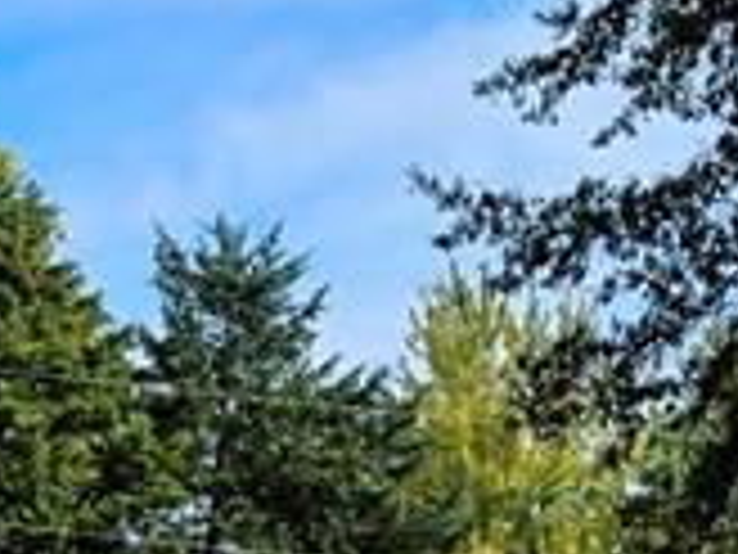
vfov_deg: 10.0
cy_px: 847
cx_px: 0
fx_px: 3070
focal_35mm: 144
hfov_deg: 13.5
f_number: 1.8
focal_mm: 5.4
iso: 25
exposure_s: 1/1839
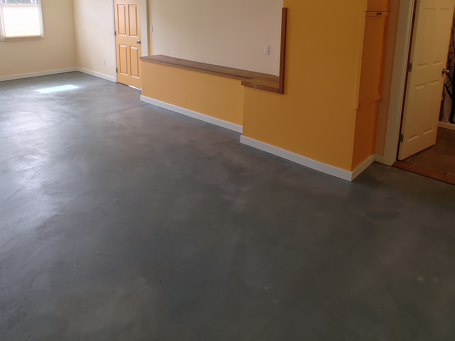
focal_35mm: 28
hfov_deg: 63.4
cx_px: 215
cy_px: 67
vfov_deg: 47.0
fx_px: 368
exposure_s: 1/40
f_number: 1.9
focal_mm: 1.78
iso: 50
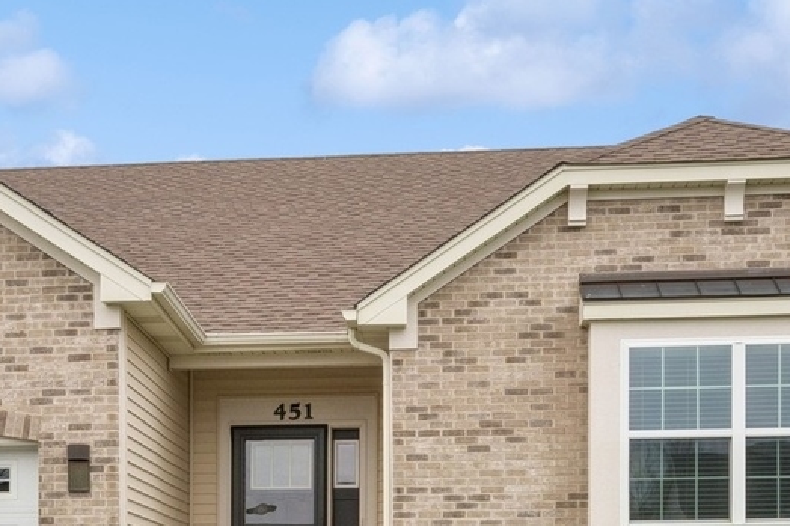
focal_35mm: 68
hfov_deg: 29.3
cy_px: 399
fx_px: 1492
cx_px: 216
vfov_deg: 19.8
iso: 200
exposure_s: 1/200
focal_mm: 22
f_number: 9
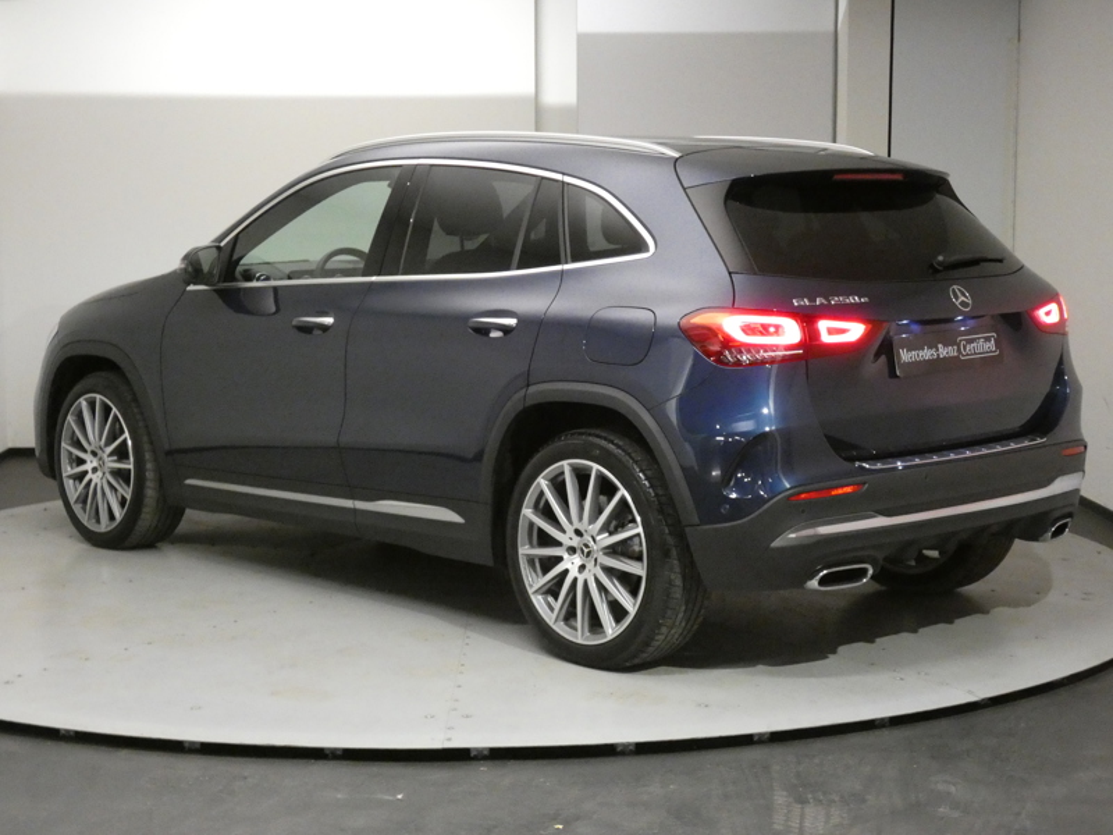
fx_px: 1865
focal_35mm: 58
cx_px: 556
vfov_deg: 25.2
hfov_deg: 33.2
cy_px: 418
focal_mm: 10.4
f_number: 4.1
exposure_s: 1/50
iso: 1600
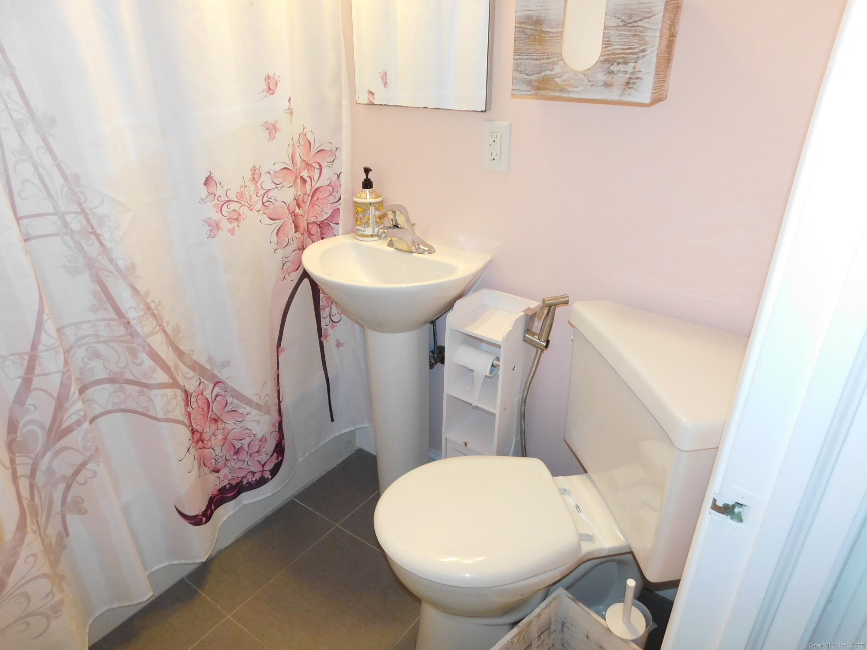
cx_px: 434
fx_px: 576
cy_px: 325
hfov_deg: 73.9
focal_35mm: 23
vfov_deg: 58.9
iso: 320
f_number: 3
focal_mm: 4
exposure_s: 1/30
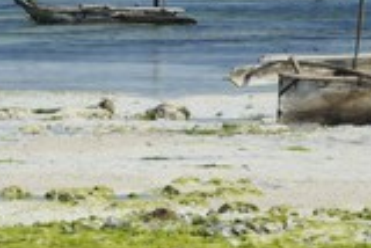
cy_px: -58
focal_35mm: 524
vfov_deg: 2.6
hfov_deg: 3.9
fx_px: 5405
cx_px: 190
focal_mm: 200
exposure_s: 1/200
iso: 200
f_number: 16
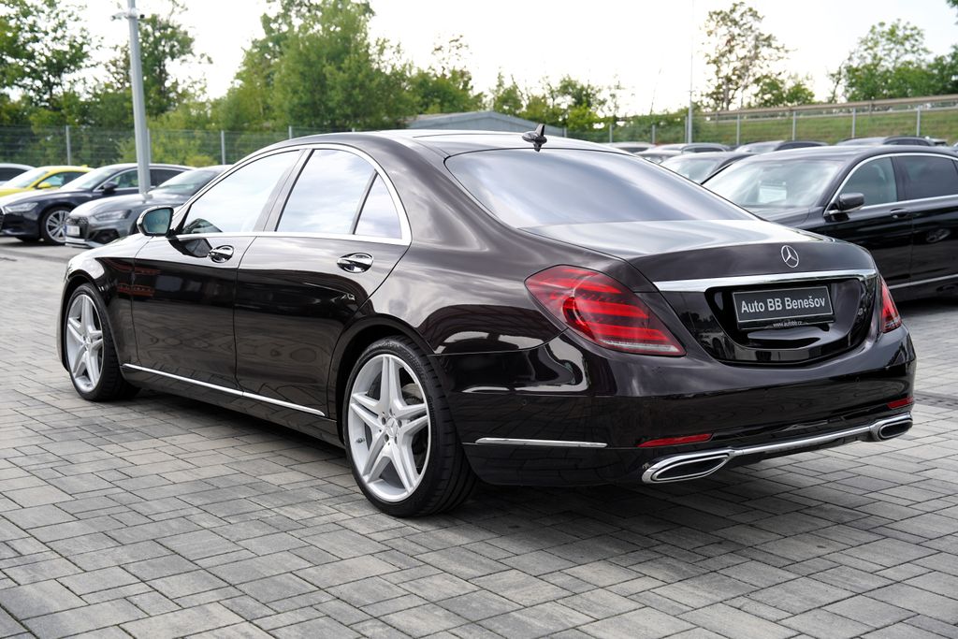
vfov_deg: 29.3
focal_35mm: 46
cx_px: 479
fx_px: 1224
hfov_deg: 42.7
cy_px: 320
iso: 100
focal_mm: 46
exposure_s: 1/80
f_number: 4.5
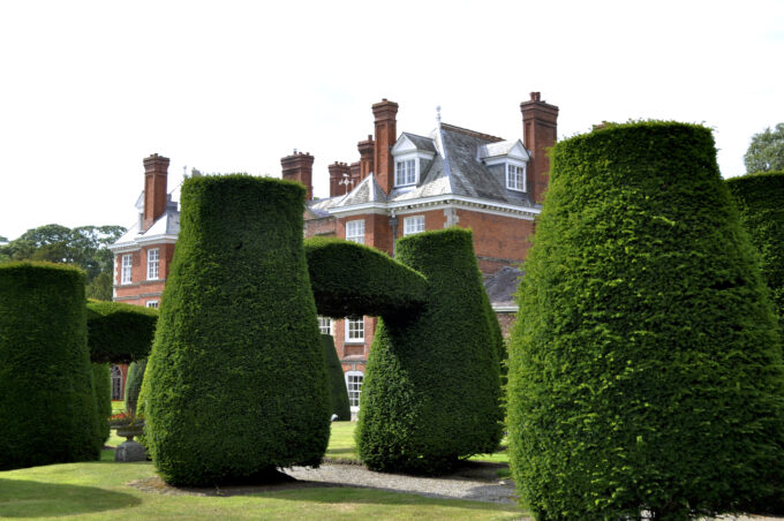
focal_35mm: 48
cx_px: 392
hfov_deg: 41.1
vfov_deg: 28.0
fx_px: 1044
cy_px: 260
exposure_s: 1/250
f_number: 5.6
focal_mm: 32
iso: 160
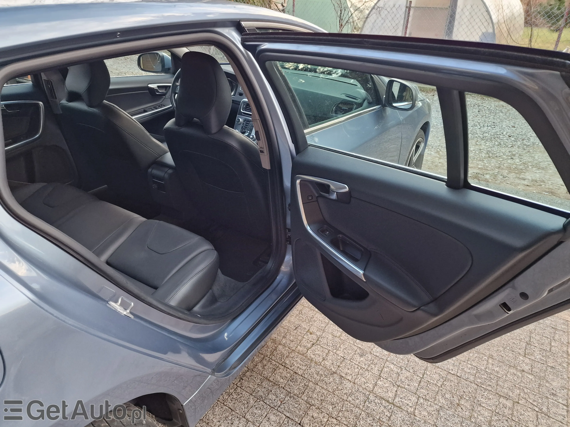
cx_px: 285
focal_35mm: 23
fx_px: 379
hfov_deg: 73.9
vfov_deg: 58.9
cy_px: 214
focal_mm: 6.4
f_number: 1.8
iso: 400
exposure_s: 1/120
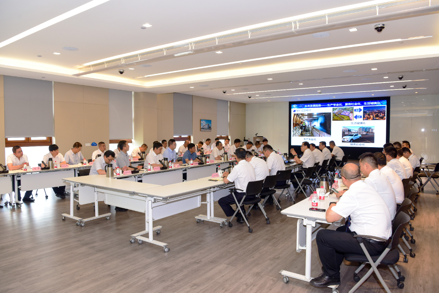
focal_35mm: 24
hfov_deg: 73.7
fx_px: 293
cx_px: 220
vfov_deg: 53.2
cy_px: 146
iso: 800
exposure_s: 1/60
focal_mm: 24
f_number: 7.1
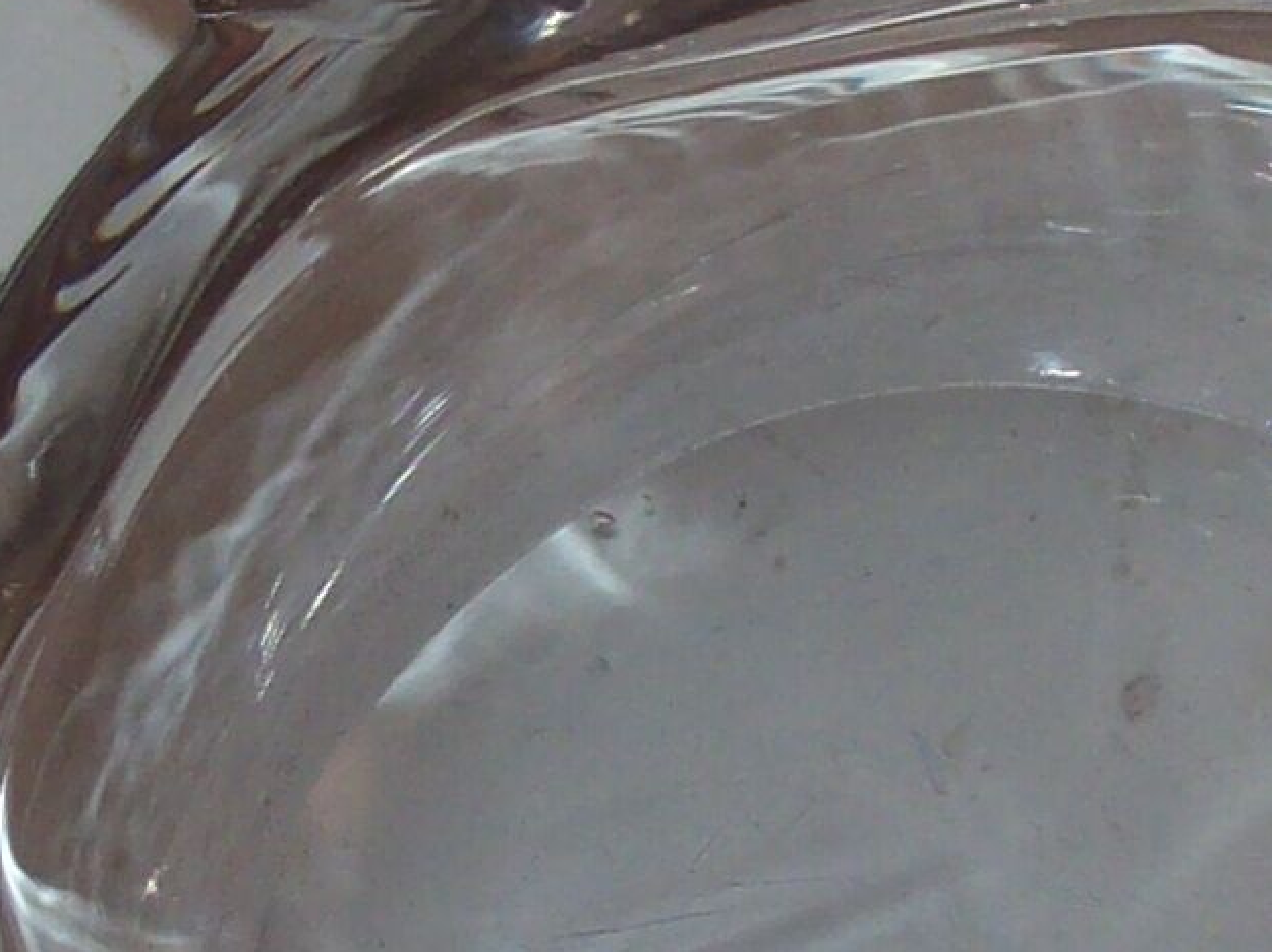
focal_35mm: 164
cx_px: 547
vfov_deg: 9.0
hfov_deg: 12.1
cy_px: 749
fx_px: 6023
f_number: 2.7
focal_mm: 6
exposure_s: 1/64
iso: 80
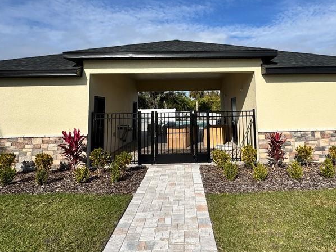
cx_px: 193
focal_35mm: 24
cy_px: 83
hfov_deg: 71.2
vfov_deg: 55.6
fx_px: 233
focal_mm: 2.22
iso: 50
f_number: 2.2
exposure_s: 1/4132
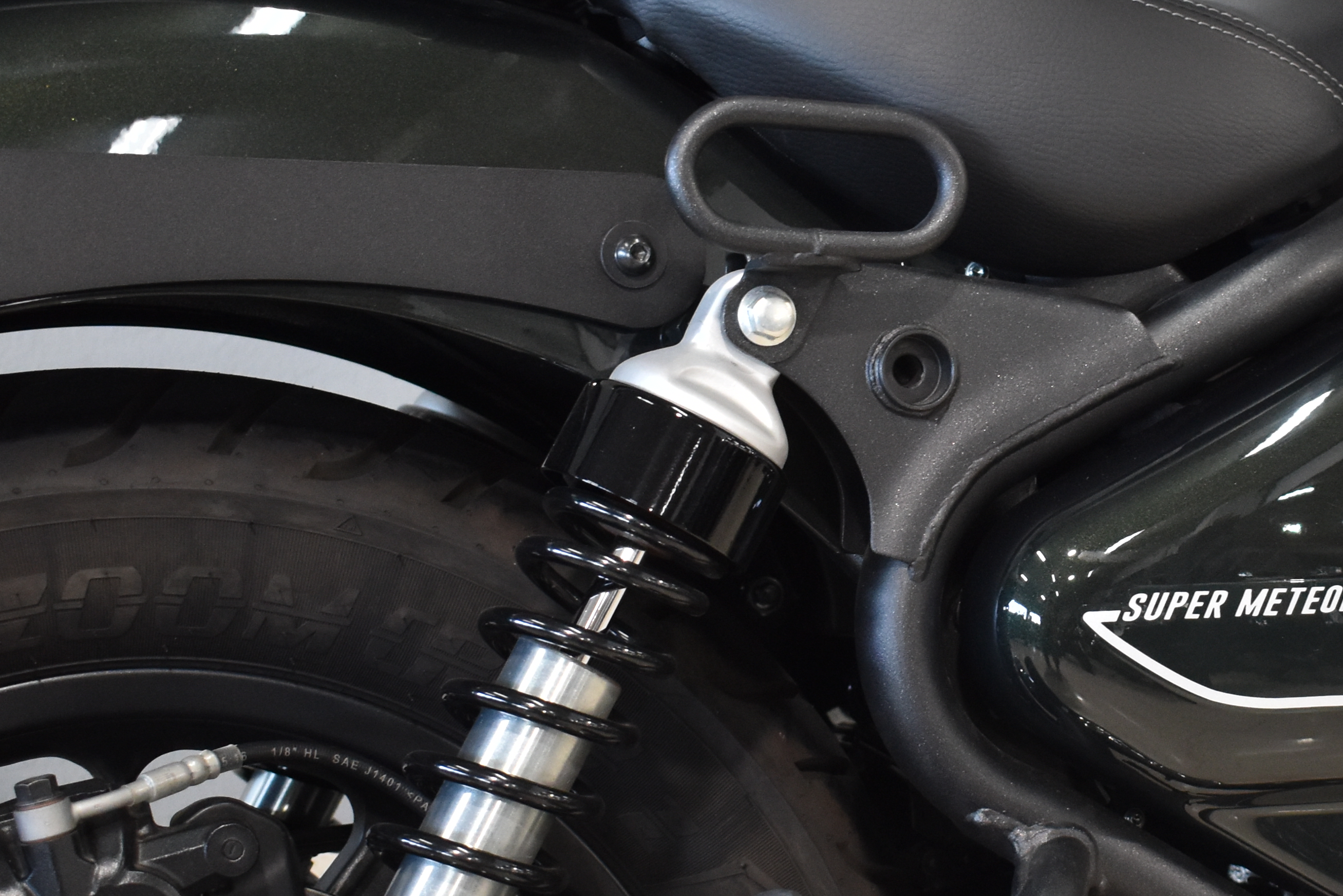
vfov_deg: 17.2
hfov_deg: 25.0
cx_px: 1147
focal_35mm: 79
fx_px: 2953
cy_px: 537
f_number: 3.8
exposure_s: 1/60
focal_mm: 23
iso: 800
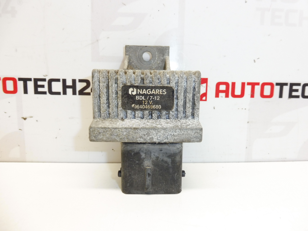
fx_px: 214
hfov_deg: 71.6
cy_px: 116
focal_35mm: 24
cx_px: 154
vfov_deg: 56.8
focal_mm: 4.3
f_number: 3.5
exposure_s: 1/60
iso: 200
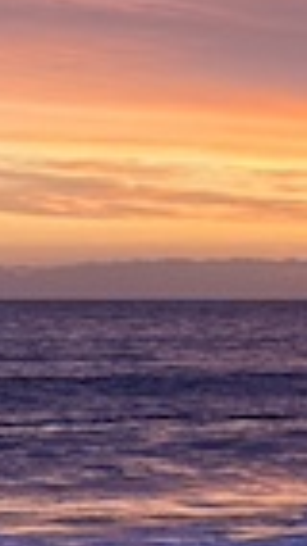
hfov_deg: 4.9
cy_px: 327
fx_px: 3194
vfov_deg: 9.7
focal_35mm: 221
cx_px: 1243
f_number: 1.78
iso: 50
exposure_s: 1/121
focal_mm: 6.86
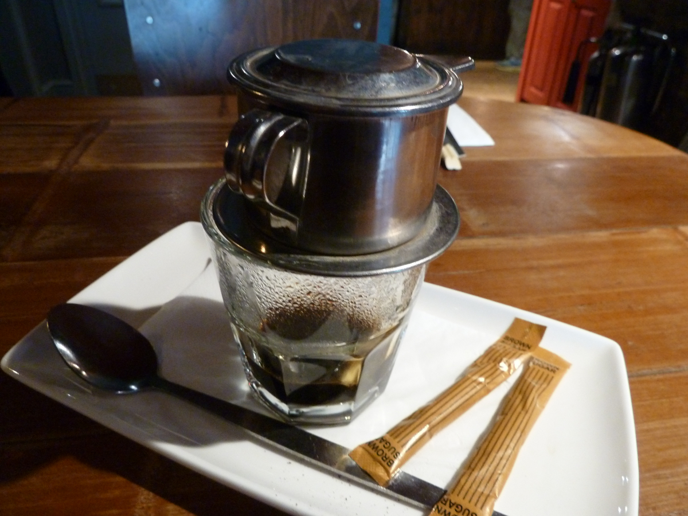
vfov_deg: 54.9
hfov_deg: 69.4
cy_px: 258
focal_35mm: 25
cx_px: 344
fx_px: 497
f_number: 3.3
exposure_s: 1/15
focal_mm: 4.1
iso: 400
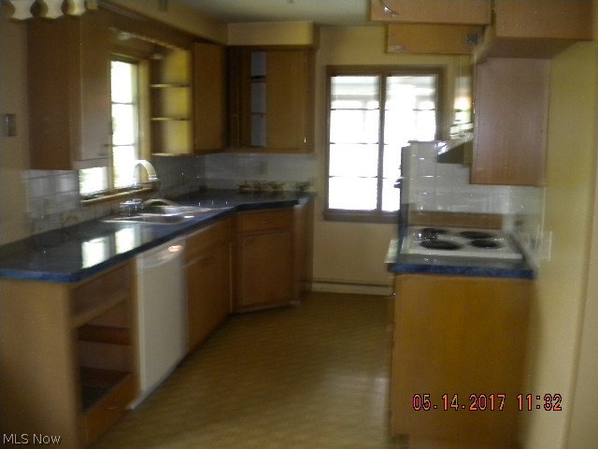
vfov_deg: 40.7
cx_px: 299
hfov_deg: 52.6
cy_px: 224
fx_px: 605
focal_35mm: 35
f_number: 3.1
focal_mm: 6.3
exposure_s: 1/30
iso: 400
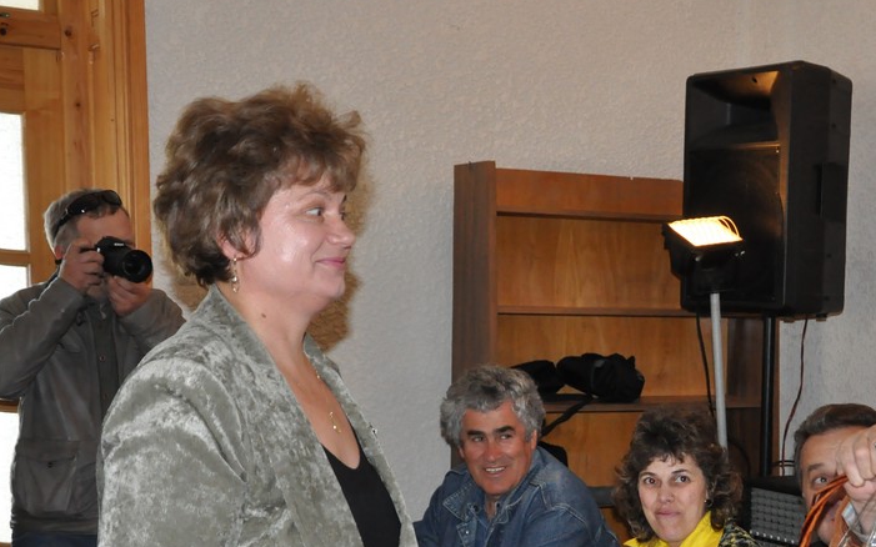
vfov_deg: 18.9
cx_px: 666
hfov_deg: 29.7
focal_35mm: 68
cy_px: 460
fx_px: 1623
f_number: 4
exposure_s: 1/200
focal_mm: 26
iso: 1600
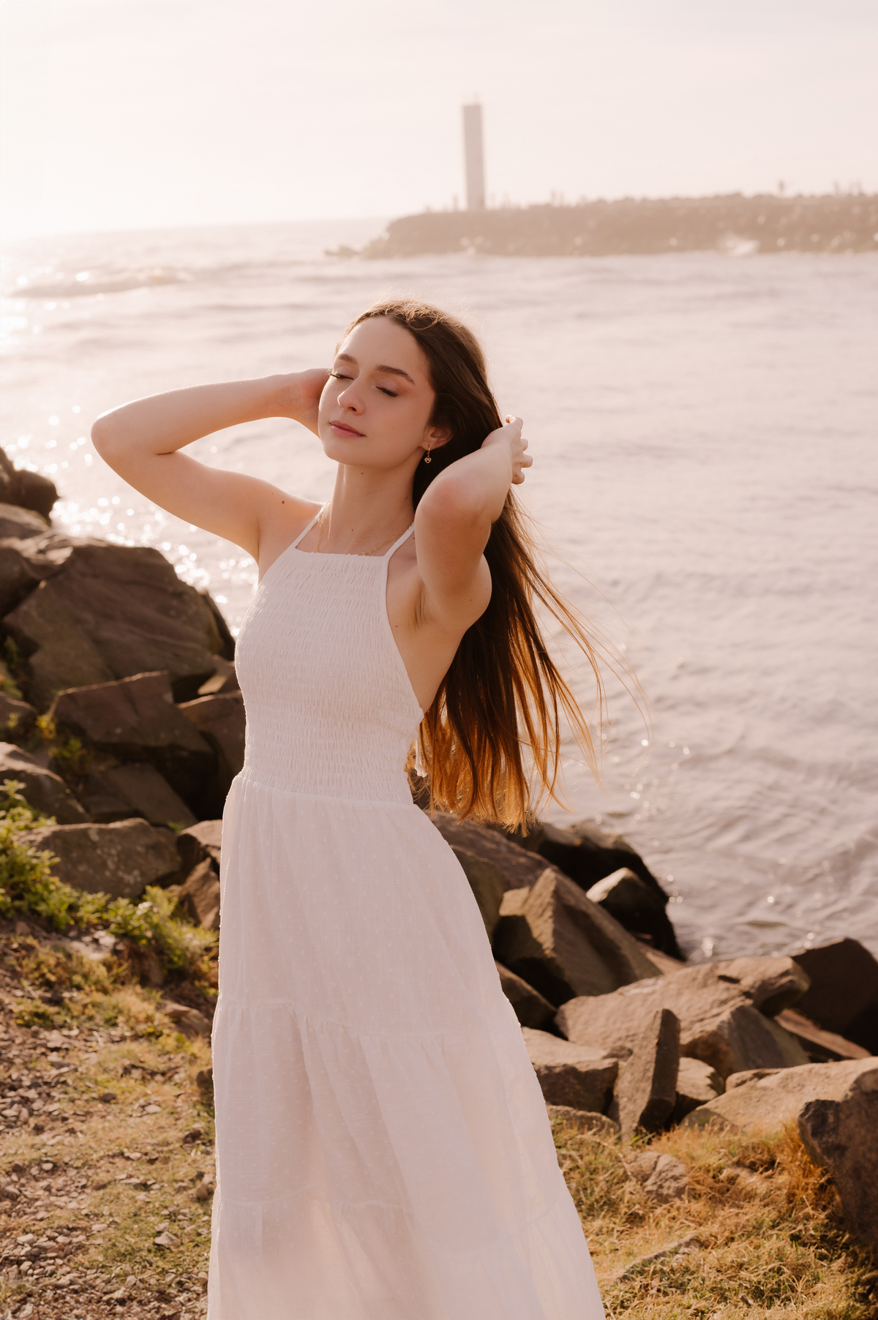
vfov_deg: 39.6
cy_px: 660
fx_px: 1832
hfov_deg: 27.0
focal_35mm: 50
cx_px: 439
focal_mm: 50
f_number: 5.6
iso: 200
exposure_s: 1/1250
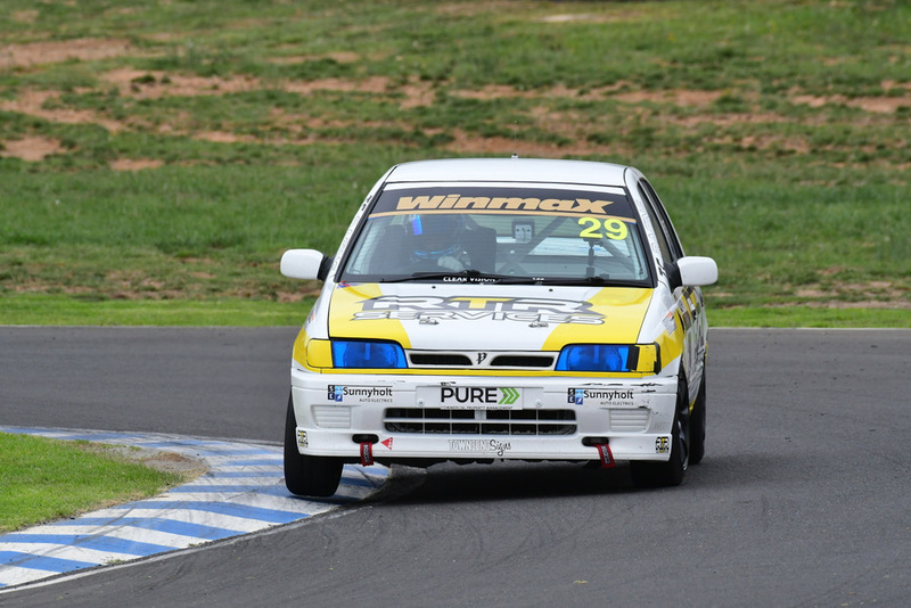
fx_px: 18985
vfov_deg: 1.8
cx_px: 456
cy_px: 304
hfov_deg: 2.7
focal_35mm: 750
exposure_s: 1/640
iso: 1000
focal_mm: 500
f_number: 11
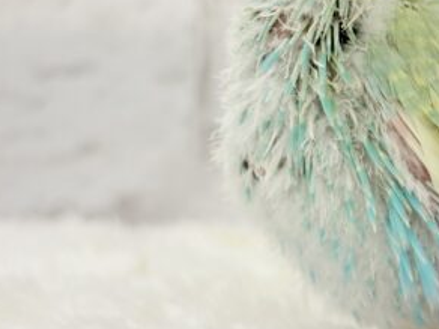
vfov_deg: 12.9
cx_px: 471
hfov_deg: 16.8
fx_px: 1446
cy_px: 30
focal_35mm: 114
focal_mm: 5.96
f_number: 1.6
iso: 40
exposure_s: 1/50
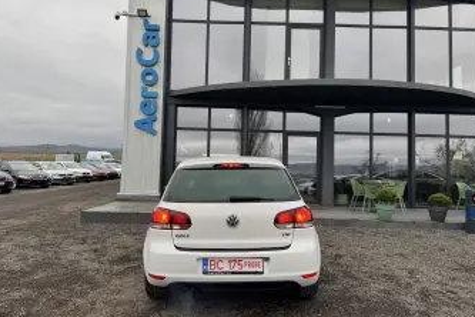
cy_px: 147
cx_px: 225
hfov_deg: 67.3
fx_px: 356
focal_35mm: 27
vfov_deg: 47.9
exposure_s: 1/442
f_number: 1.78
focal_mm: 6.76
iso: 80
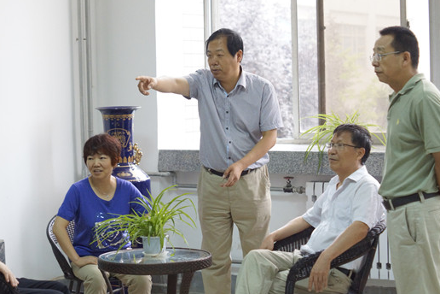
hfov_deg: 21.9
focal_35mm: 93
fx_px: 1137
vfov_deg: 14.7
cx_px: 169
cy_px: 123
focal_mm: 50
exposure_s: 1/160
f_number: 3.2
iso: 1600
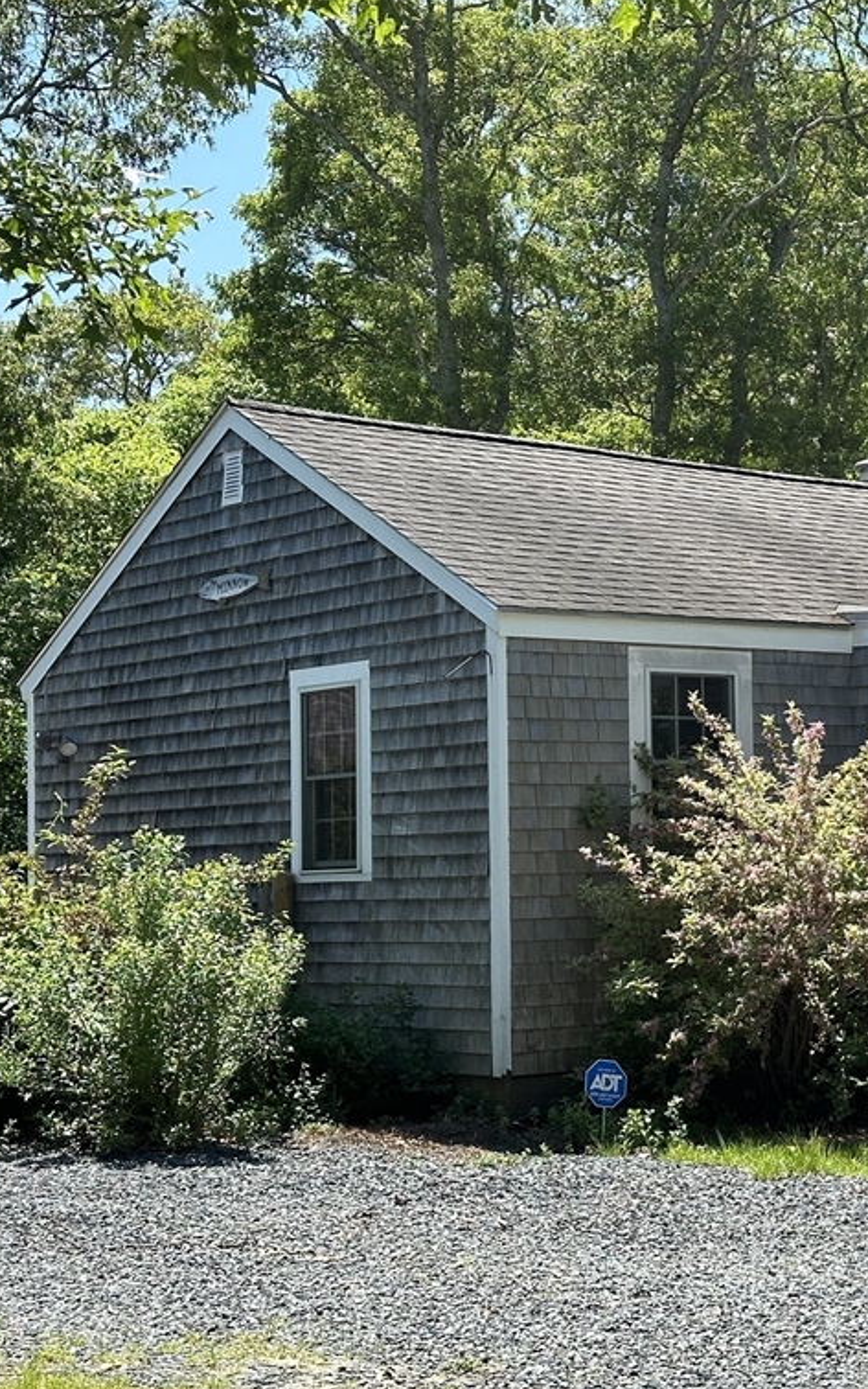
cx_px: 886
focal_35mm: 69
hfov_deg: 18.3
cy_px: 703
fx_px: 2611
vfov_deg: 29.8
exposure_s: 1/1475
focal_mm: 6.86
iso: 64
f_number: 1.78
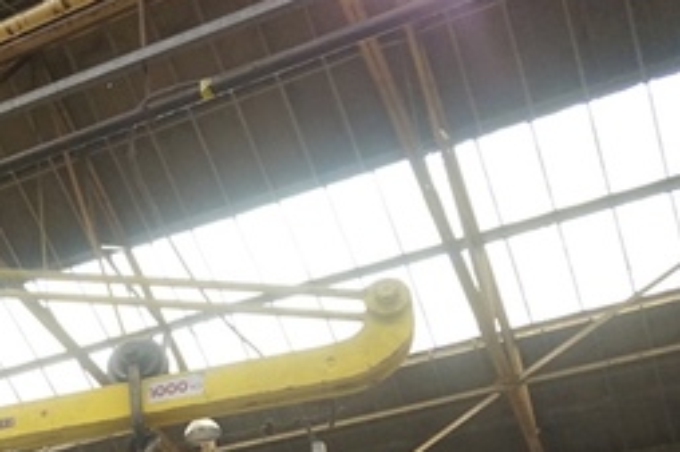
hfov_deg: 24.8
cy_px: 527
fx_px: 1284
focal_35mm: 68
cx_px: -256
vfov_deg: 19.0
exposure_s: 1/160
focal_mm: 16
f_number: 3.5
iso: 1600
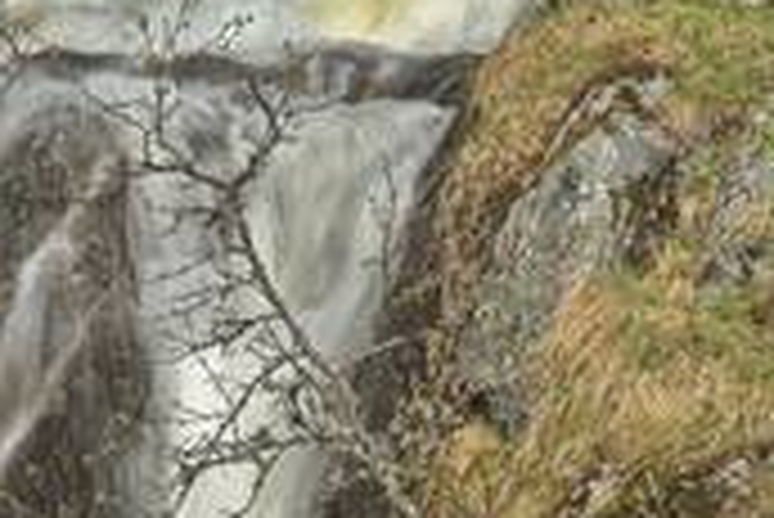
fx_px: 6003
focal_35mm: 279
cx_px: 32
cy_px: 191
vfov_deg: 4.9
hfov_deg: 7.4
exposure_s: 1/15
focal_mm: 120
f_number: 22
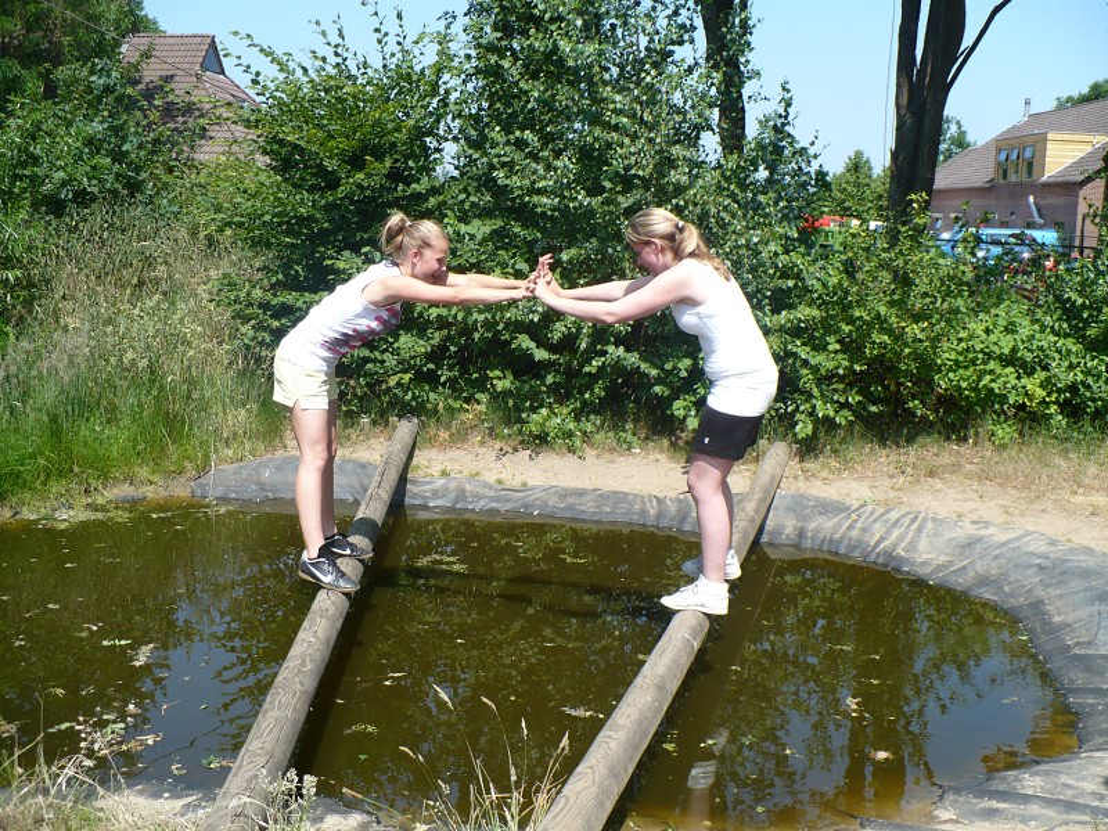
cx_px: 554
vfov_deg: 38.7
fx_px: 1184
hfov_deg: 50.1
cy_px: 416
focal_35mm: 37
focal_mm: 6.1
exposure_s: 1/800
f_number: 2.8
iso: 100
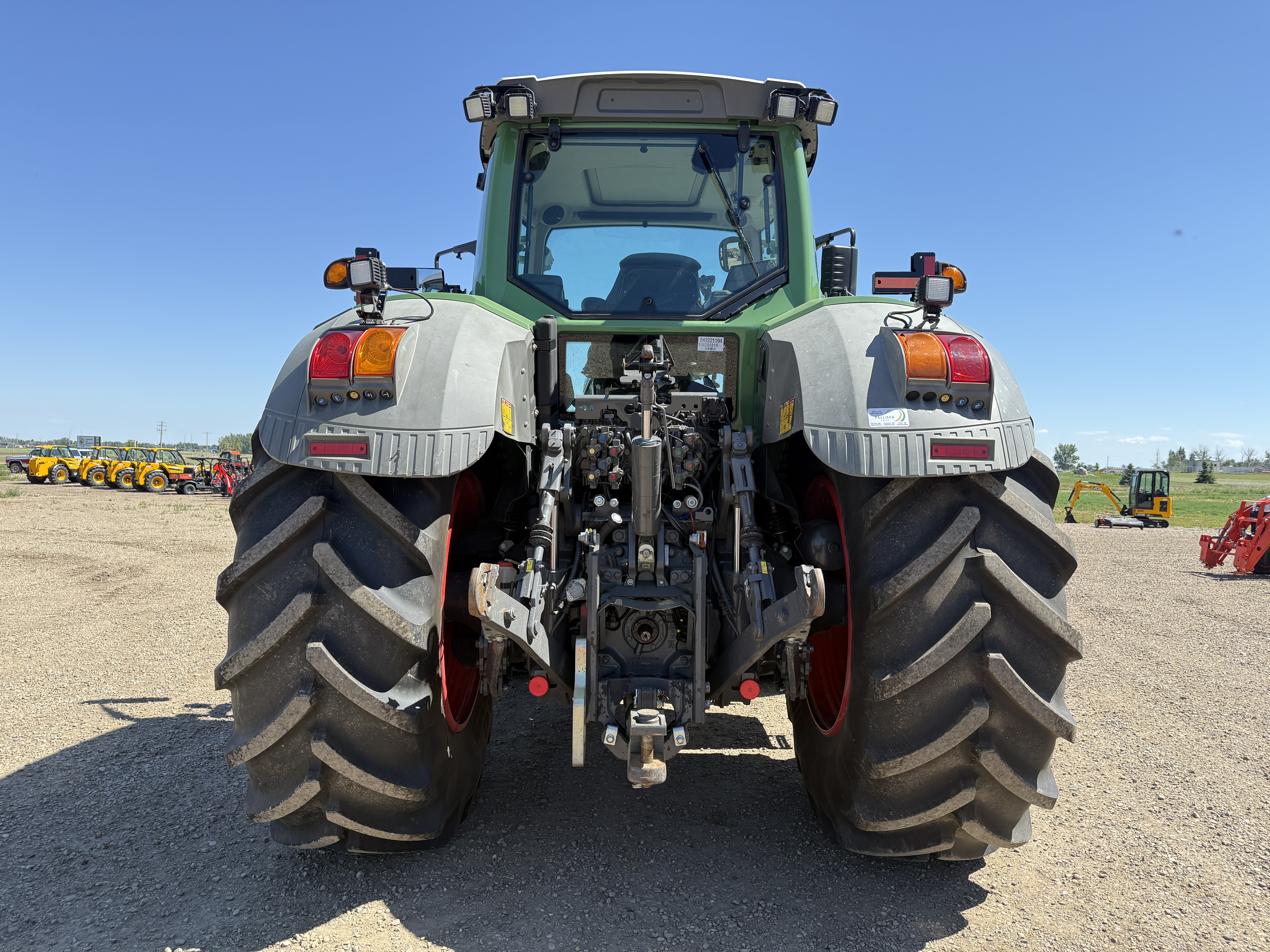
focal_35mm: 24
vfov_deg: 56.8
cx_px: 635
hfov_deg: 71.6
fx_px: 881
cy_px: 476
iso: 100
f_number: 1.78
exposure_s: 1/1618
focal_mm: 6.76
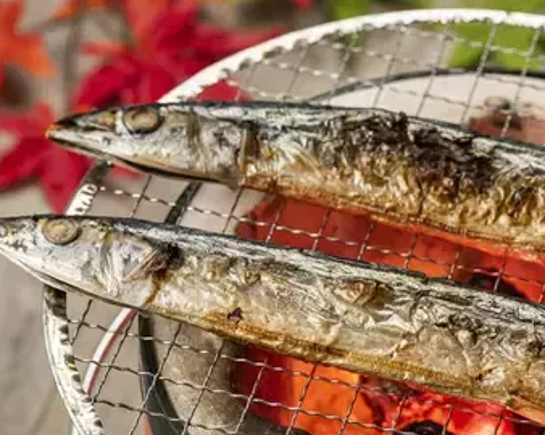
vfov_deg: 8.8
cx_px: 429
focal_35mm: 175
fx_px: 2821
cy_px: 276
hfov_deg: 11.0
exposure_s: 1/1.25
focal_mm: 105
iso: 200
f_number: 8
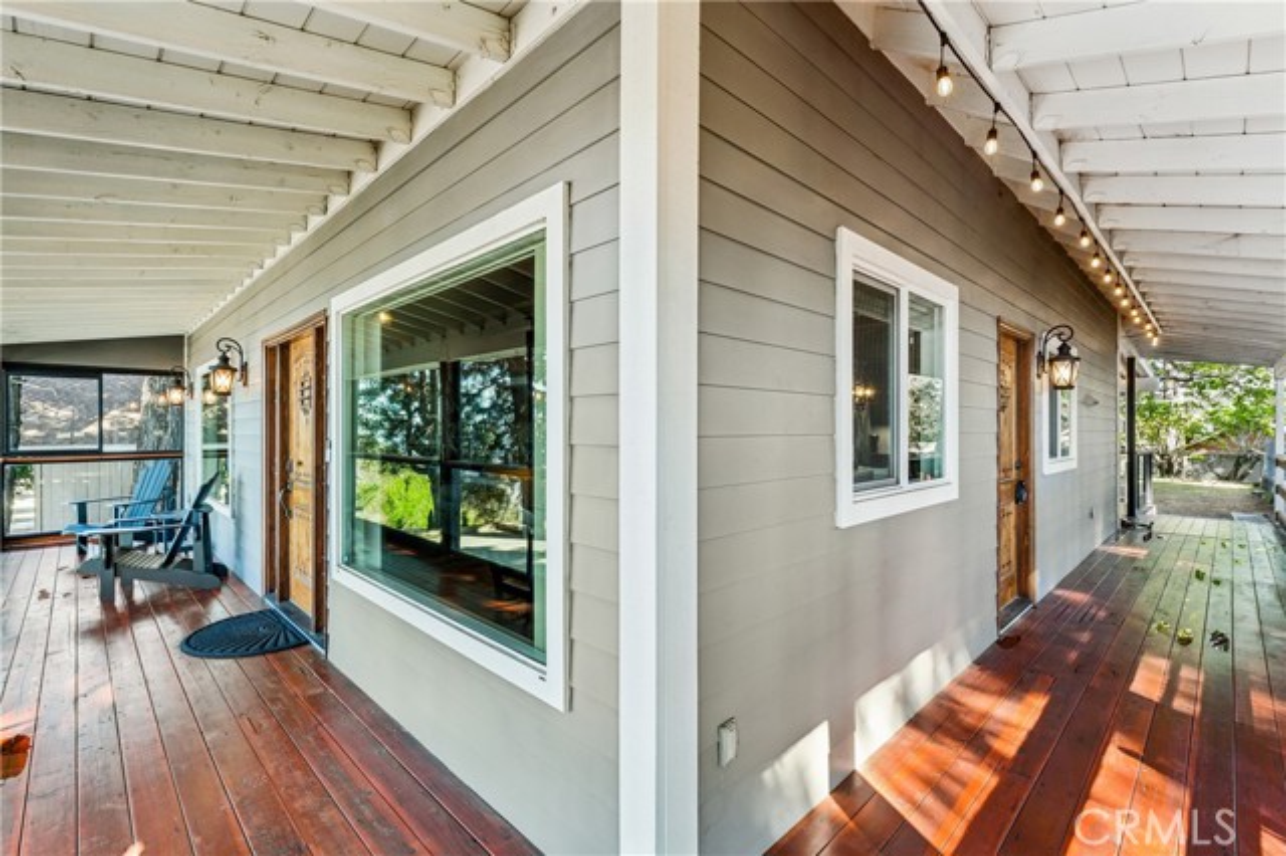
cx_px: 643
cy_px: 428
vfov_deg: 73.0
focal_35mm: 16
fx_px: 578
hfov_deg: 96.1
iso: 100
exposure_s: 1/1.67
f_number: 22
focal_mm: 16.2
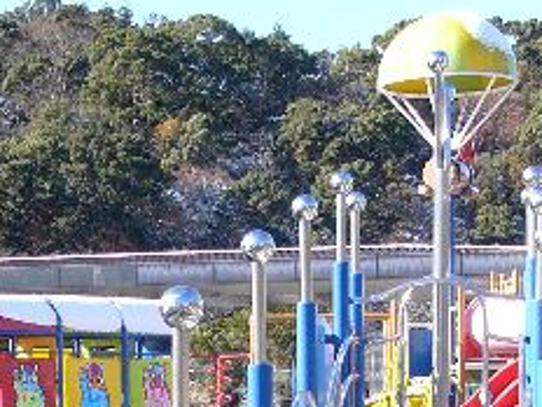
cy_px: 461
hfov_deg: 16.8
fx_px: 1816
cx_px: 68
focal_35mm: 116
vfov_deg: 12.5
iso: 100
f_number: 5.2
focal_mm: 6.9
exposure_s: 1/500
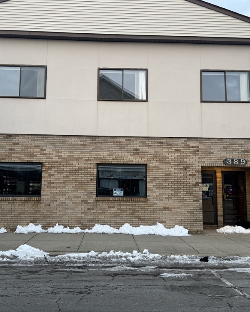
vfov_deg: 55.7
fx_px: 296
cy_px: 154
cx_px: 120
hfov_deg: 45.8
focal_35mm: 32
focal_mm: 6.76
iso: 125
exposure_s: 1/89
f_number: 1.78
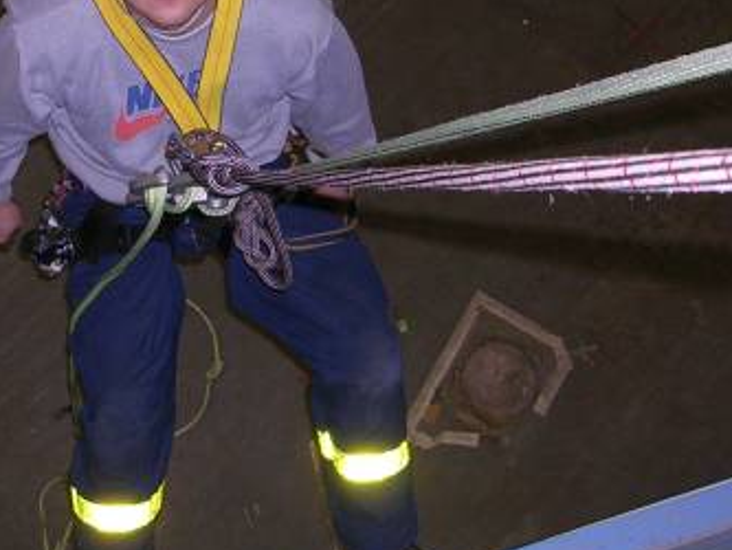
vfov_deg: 19.9
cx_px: 207
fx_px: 1544
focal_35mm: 73
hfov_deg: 26.4
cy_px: 88
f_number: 2.8
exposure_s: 1/60.1
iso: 75
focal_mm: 5.8
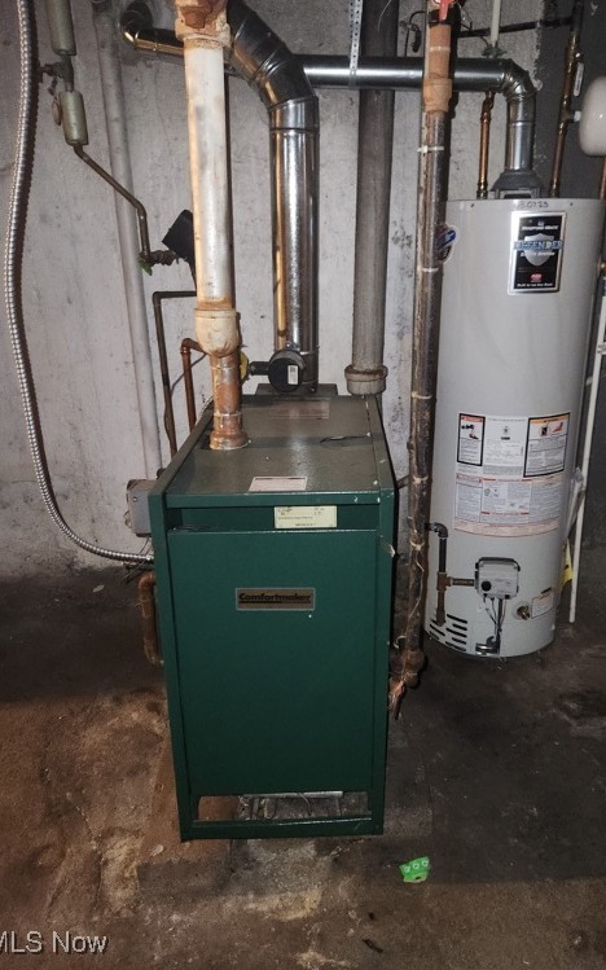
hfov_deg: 49.1
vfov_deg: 72.5
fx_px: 661
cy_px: 474
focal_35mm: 25
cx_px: 352
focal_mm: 5.4
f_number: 1.8
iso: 800
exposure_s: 1/8
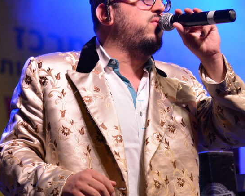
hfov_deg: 10.4
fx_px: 1340
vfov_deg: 8.3
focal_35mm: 185
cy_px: 84
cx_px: 173
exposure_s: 1/200
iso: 1600
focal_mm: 105
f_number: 4.5
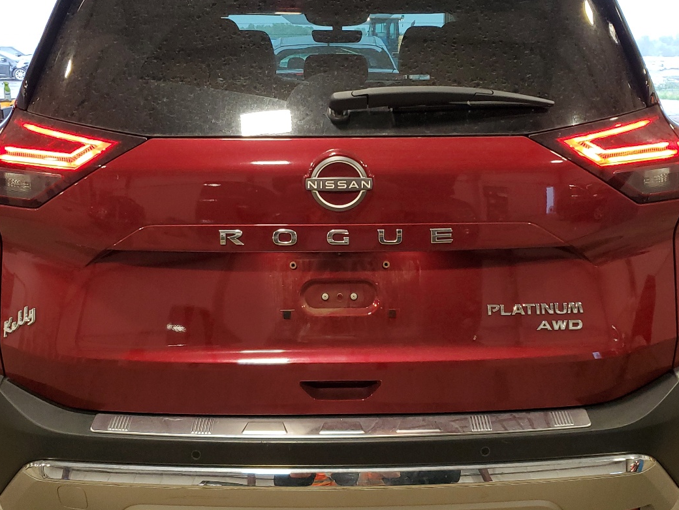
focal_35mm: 40
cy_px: 220
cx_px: 348
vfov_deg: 35.9
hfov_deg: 46.8
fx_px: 785
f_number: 1.5
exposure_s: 1/60.2
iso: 112
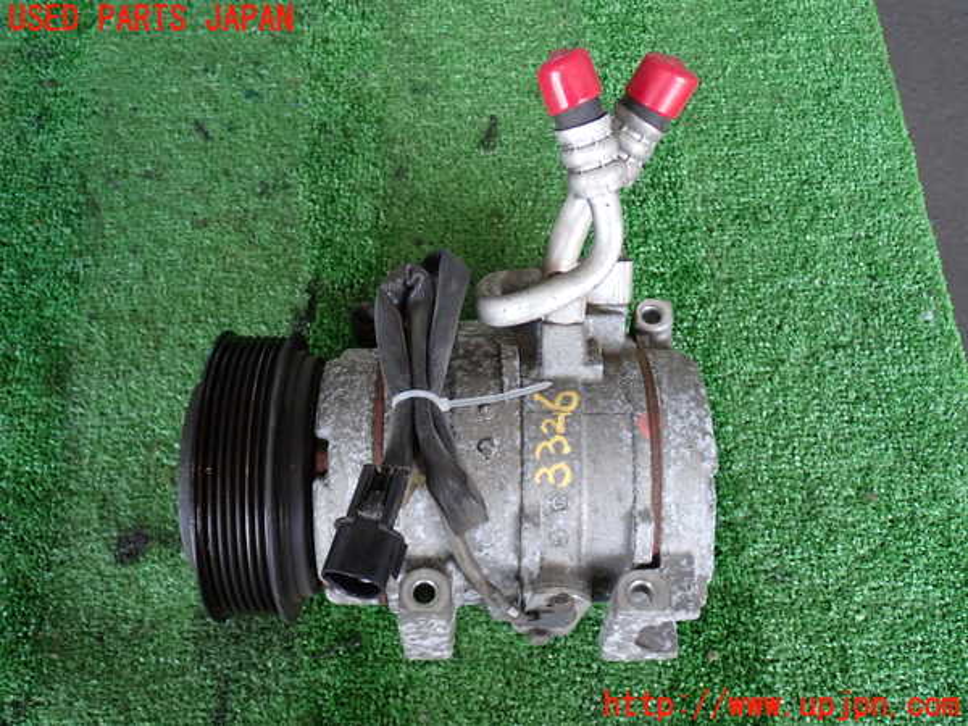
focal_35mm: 38
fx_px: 1063
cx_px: 484
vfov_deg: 37.7
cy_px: 363
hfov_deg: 49.0
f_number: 2.7
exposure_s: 1/40
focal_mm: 6.83
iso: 200
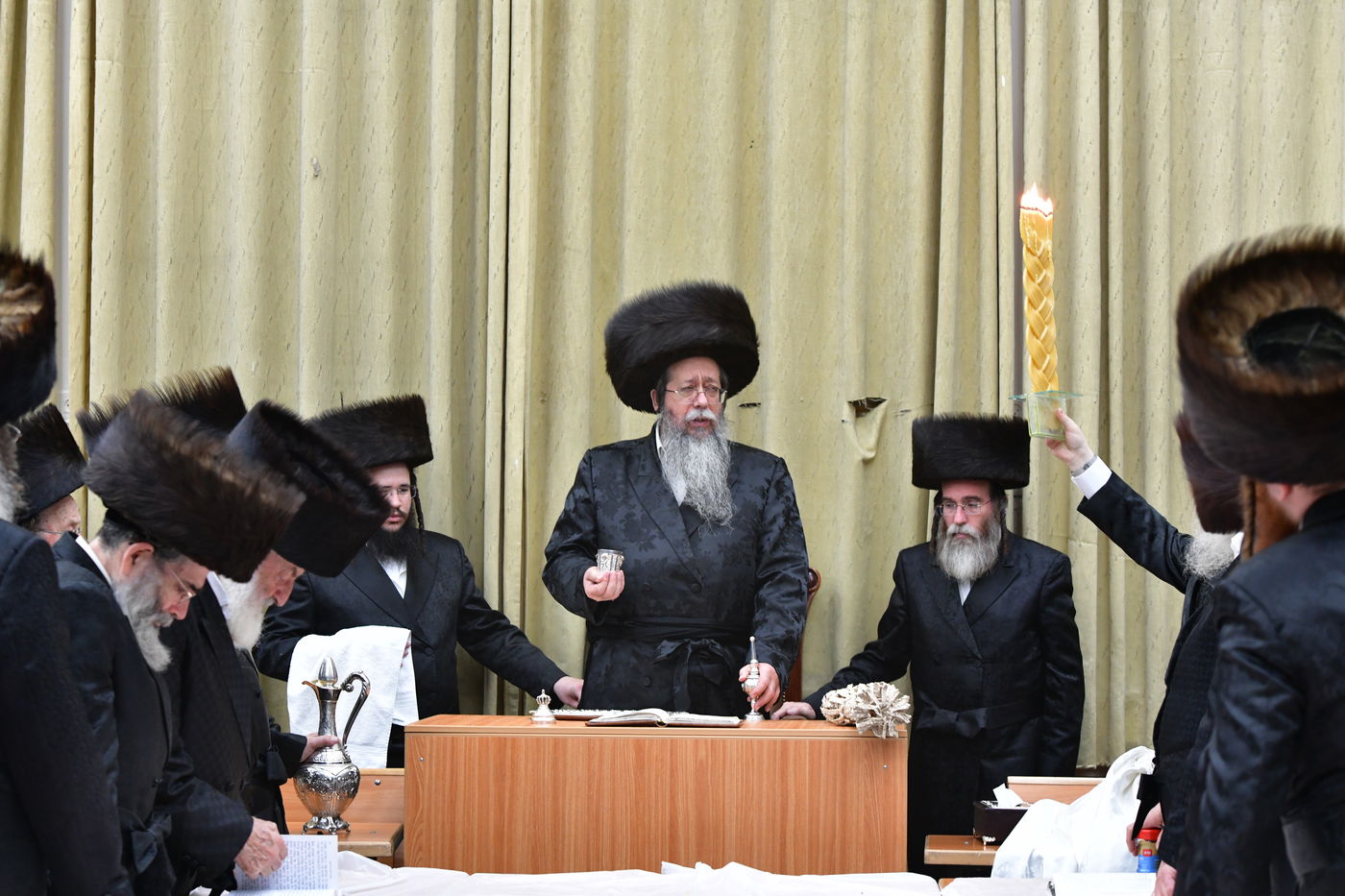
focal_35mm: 86
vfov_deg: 15.9
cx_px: 672
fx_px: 3212
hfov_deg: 23.6
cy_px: 448
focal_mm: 86
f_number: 5.6
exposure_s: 1/100
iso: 2500
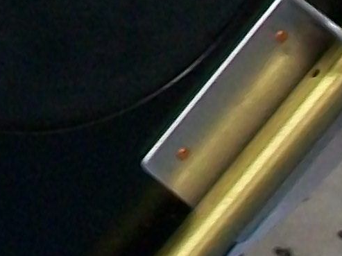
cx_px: -194
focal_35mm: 238
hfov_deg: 8.1
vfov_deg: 5.9
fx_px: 2350
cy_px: -404
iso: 160
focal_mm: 5.7
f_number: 2.8
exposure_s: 1/20
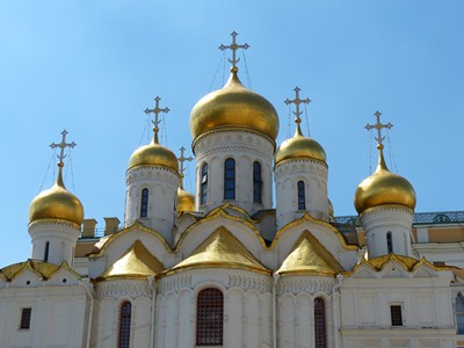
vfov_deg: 26.1
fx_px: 751
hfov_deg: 34.3
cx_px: 232
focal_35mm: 56
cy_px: 174
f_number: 4
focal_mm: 10.1
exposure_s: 1/1600
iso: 100
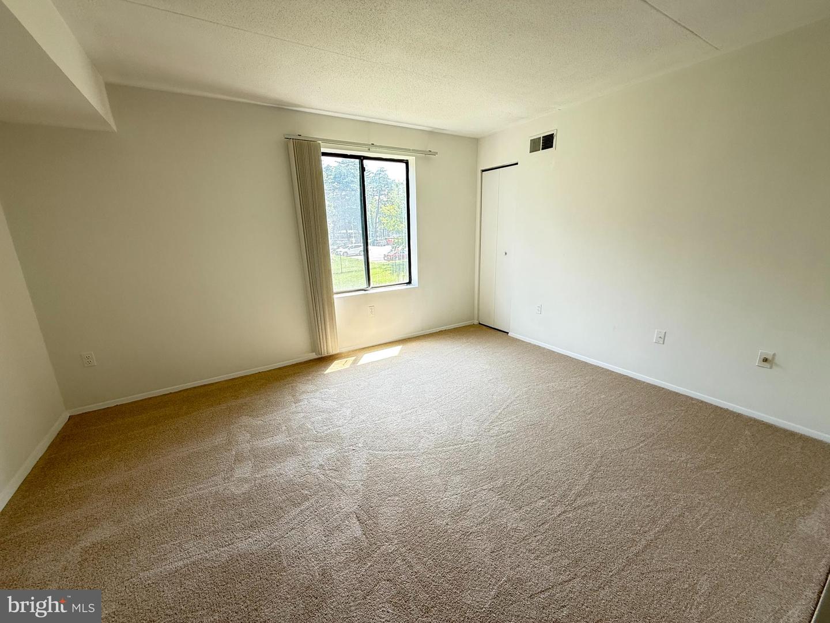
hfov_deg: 102.1
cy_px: 312
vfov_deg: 85.7
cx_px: 415
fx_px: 336
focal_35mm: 14
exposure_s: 1/99
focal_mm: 2.22
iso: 125
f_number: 2.2
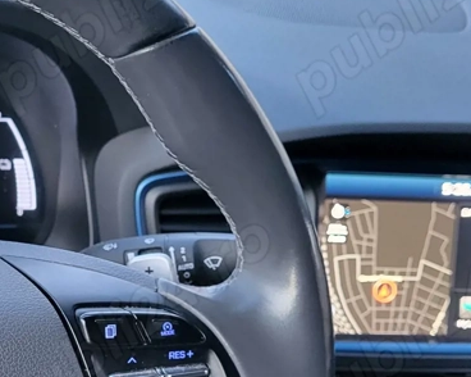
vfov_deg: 21.6
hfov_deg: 25.9
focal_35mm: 69
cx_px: -18
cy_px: 349
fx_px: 961
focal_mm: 5.4
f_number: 1.8
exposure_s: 1/25
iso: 640
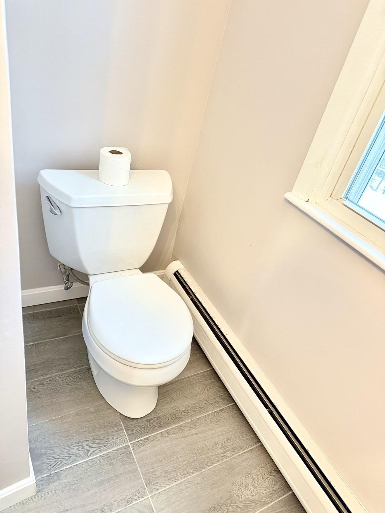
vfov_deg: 71.6
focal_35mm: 24
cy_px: 256
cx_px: 192
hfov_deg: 56.8
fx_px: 356
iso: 500
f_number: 1.78
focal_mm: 6.76
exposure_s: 1/60
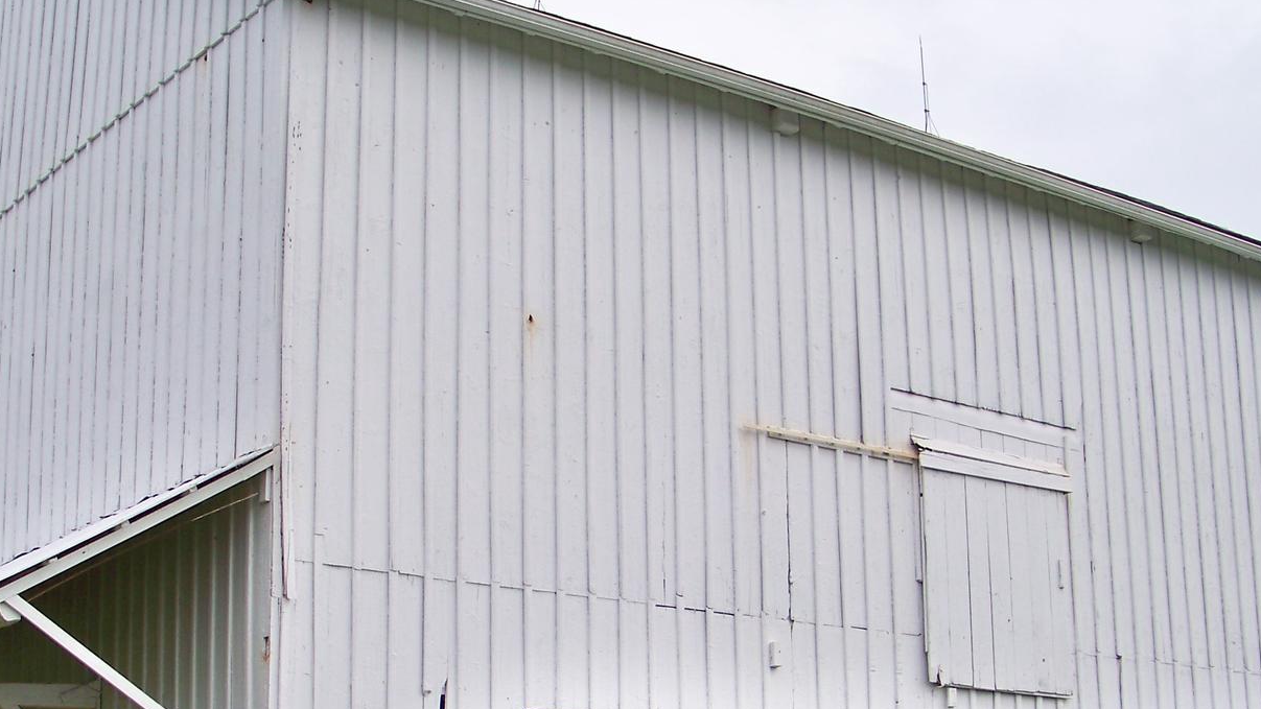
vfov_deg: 19.5
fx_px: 2040
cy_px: 581
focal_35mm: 61
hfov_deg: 34.3
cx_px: 546
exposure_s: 1/640
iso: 80
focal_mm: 5.85
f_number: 2.8
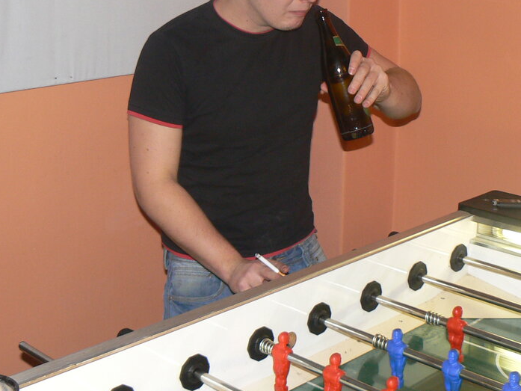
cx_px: 312
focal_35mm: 62
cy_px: 141
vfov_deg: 23.6
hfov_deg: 31.1
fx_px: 933
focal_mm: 6
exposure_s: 1/30
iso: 100
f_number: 2.8
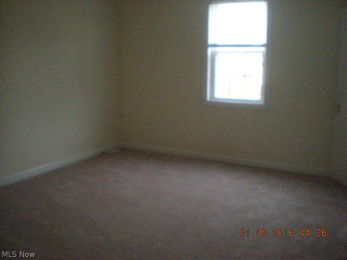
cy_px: 130
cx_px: 174
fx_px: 381
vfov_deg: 37.7
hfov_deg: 49.0
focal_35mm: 38
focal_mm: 6.3
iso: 1069
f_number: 3.1
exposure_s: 1/138
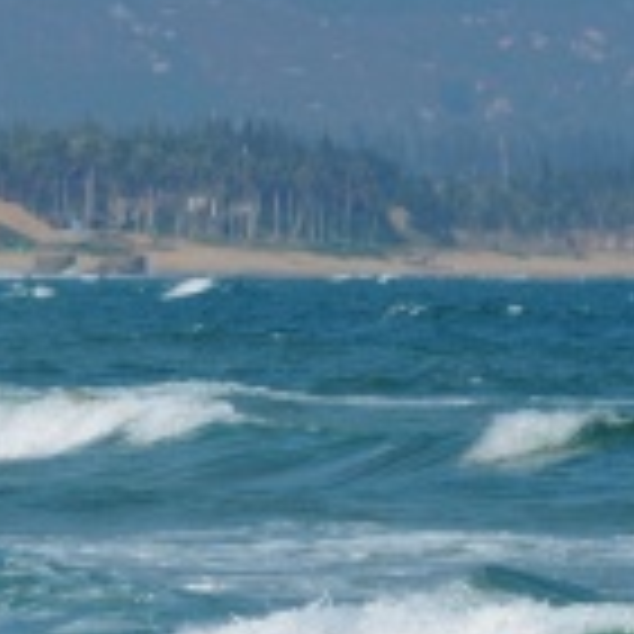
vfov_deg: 1.2
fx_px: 29963
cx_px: -890
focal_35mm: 1446
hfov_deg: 1.2
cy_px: -45
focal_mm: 200
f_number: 9
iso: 100
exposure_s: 1/320
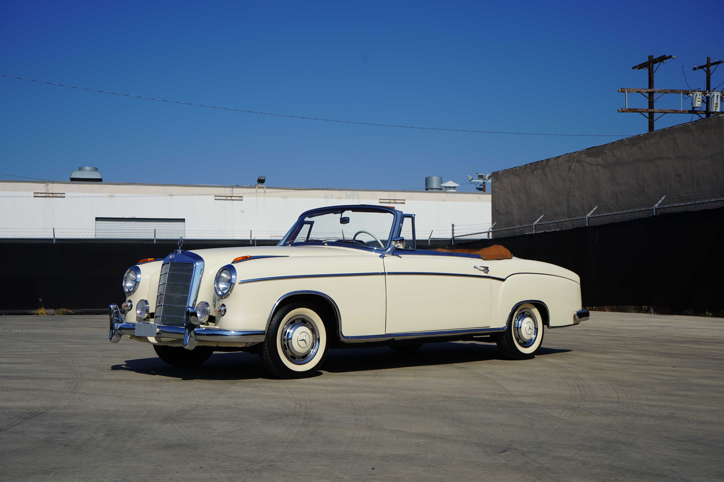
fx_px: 905
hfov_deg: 43.6
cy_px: 241
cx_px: 362
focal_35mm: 45
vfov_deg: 29.9
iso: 100
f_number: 11
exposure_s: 1/400
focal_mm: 45
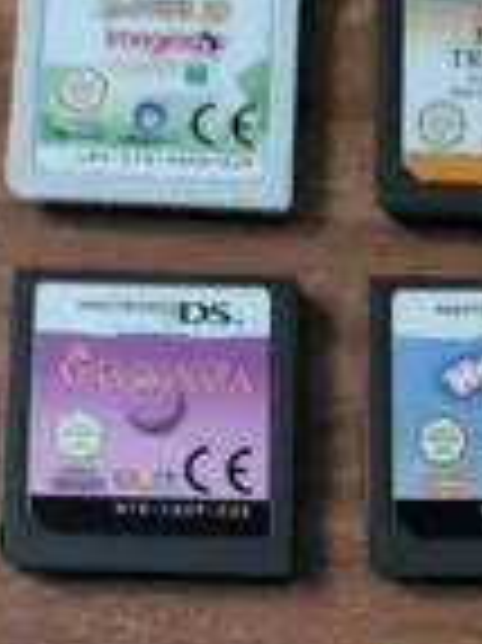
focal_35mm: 67
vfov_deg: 27.0
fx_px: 1246
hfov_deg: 21.8
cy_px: 680
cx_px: 324
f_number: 1.7
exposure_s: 1/33.3
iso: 1378
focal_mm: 5.24
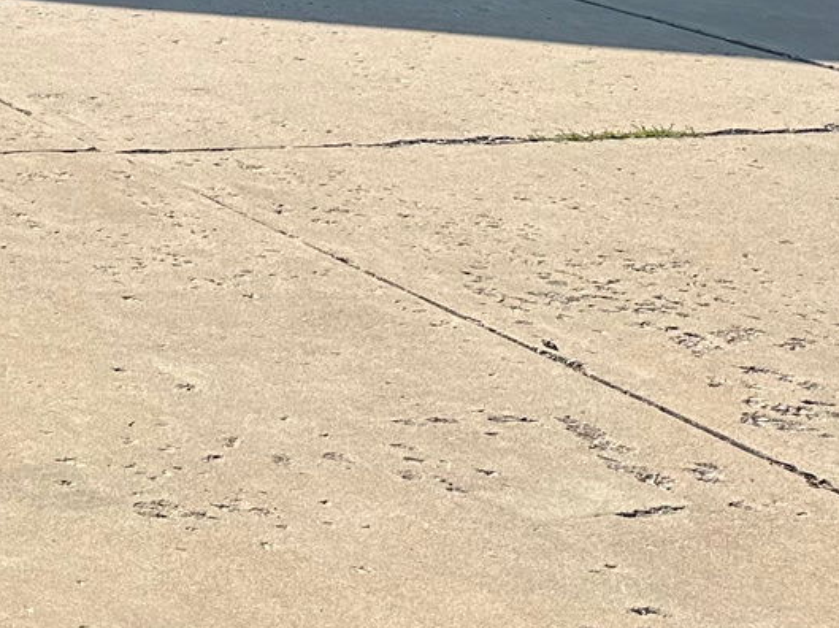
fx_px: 2253
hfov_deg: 17.0
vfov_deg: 14.6
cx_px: -715
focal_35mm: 93
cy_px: -373
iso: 80
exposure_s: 1/3472
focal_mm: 6.86
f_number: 1.78
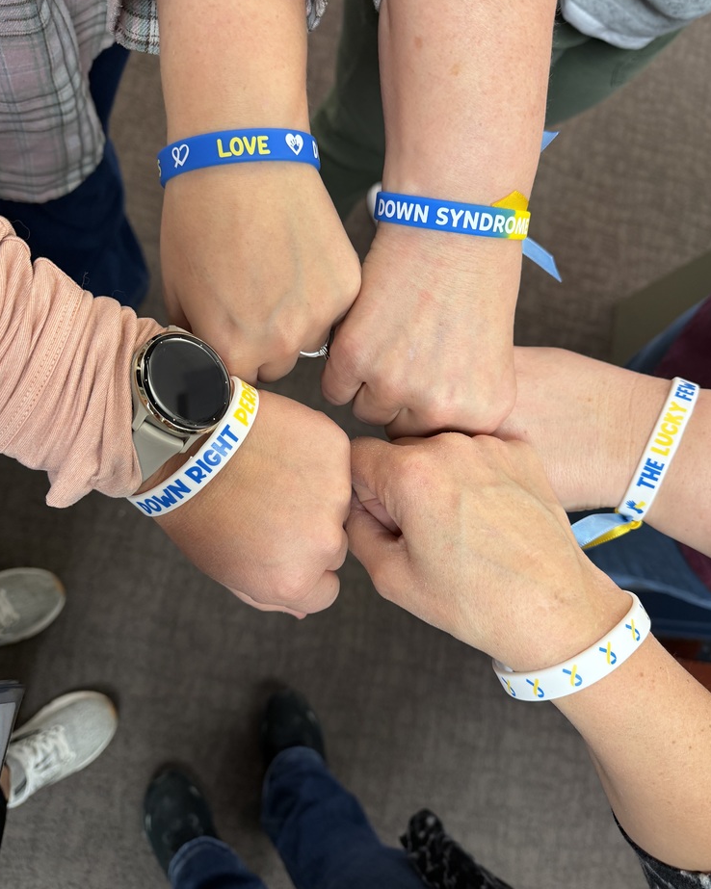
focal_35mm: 26
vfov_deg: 66.0
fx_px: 684
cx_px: 361
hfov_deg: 54.9
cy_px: 411
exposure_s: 1/60
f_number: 1.78
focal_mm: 6.76
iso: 200
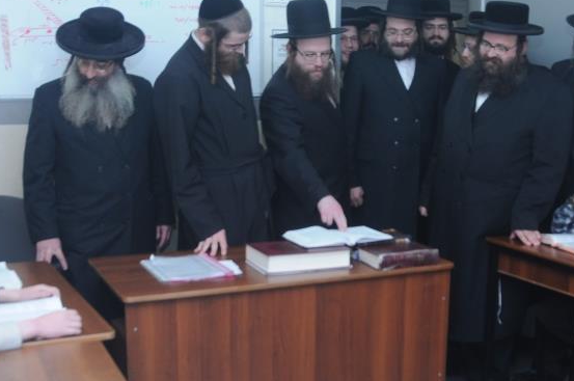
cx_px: 371
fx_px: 796
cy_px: 205
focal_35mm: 50
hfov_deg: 39.3
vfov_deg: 26.9
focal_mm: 18
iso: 400
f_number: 4.5
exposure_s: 1/125
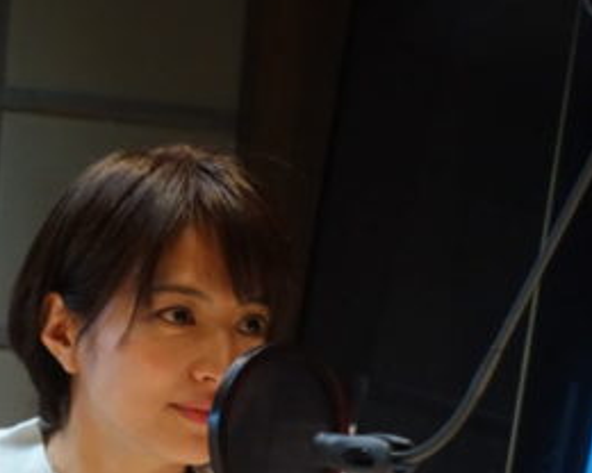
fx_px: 2085
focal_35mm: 119
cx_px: -87
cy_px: 400
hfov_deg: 15.7
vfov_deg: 12.9
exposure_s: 1/160
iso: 1600
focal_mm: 20.05
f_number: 2.8
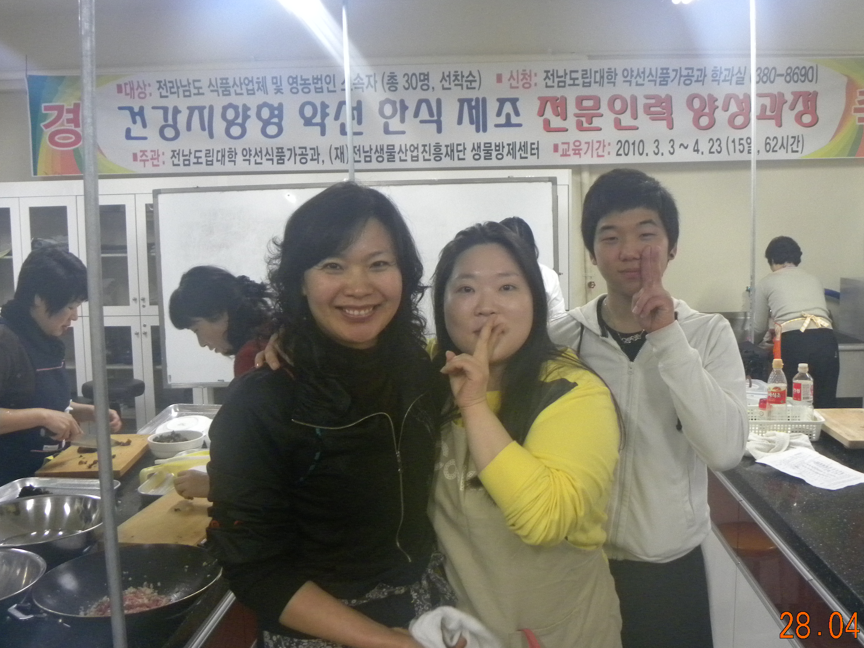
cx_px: 475
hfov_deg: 56.7
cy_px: 310
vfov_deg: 44.2
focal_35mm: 32
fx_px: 799
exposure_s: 1/62
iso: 400
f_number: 2.8
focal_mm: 4.6
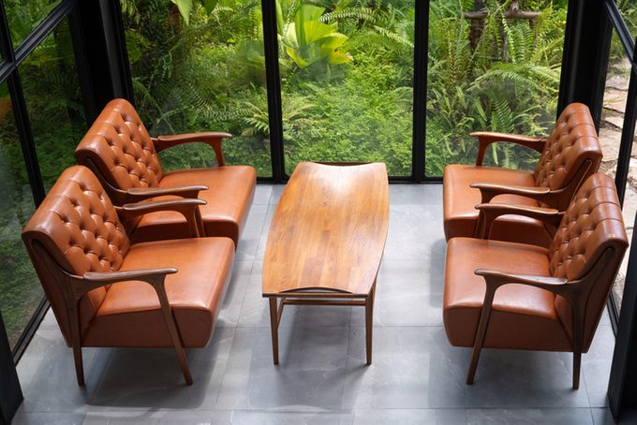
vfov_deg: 27.6
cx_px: 318
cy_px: 212
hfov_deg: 40.3
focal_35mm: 49
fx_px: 867
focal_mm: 49
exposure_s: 1/200
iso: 400
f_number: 4
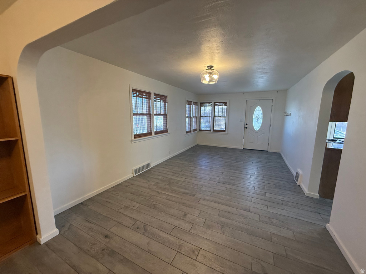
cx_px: 183
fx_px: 148
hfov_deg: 102.1
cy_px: 137
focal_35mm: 14
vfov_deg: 85.7
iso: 200
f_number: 2.2
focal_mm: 2.22
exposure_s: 1/120
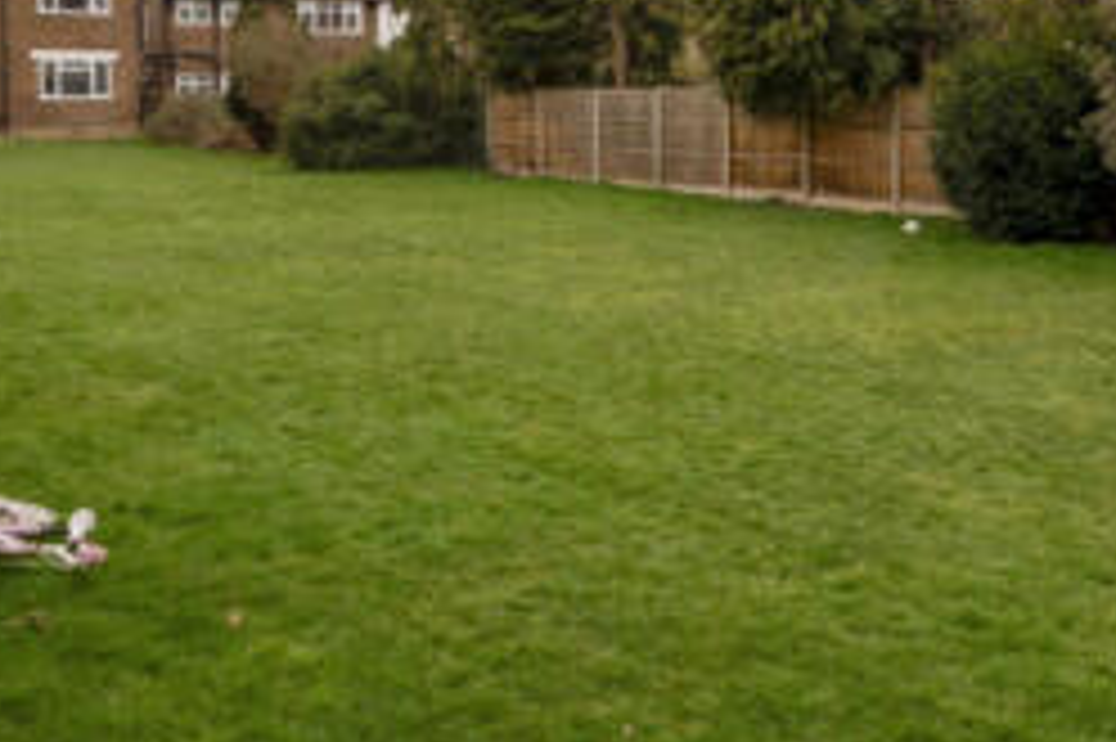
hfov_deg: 50.4
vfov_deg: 34.1
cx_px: 792
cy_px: 85
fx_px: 1146
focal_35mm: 37
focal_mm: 14
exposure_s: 1/60
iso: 200
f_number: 16
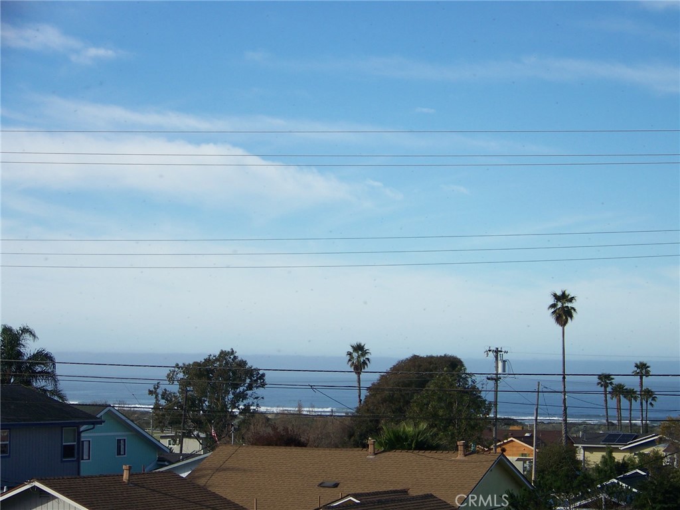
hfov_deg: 18.5
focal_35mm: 106
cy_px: 255
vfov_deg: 14.0
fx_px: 2082
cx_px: 340
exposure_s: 1/1000
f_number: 3.2
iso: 64
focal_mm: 17.6
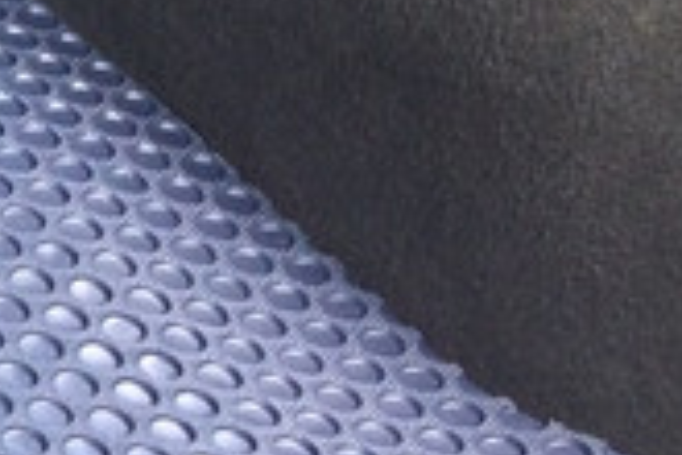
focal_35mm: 195
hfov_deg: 8.7
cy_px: 165
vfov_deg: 7.0
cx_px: -1366
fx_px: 3694
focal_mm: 4.15
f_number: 2.2
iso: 50
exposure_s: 1/120
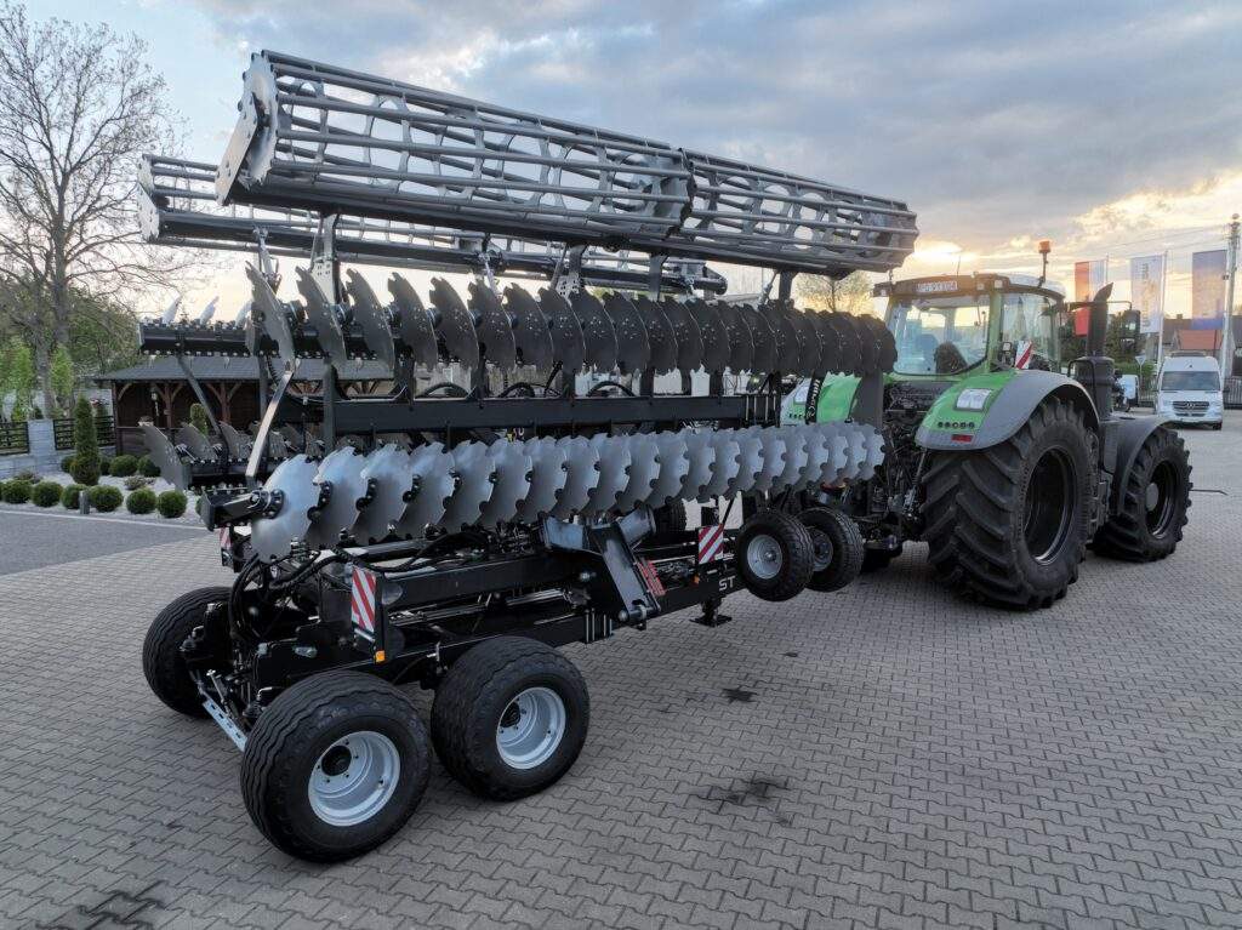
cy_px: 465
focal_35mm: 24
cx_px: 621
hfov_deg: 71.6
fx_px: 861
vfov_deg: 56.8
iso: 400
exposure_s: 1/320
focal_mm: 12.29
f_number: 2.8
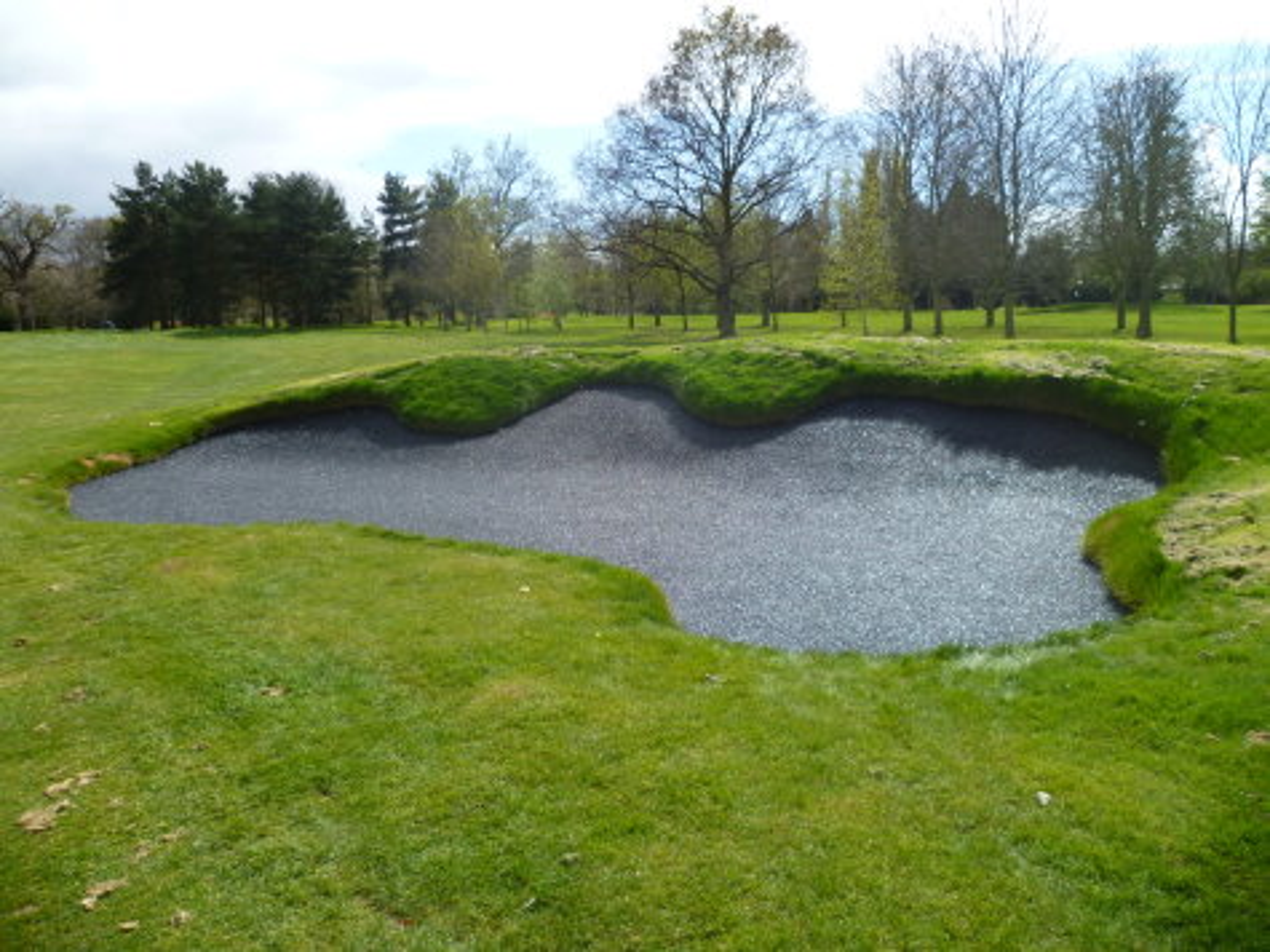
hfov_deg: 63.5
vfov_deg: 49.7
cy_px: 476
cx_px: 635
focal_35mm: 28
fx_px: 1027
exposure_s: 1/800
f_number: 2.8
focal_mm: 5
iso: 80
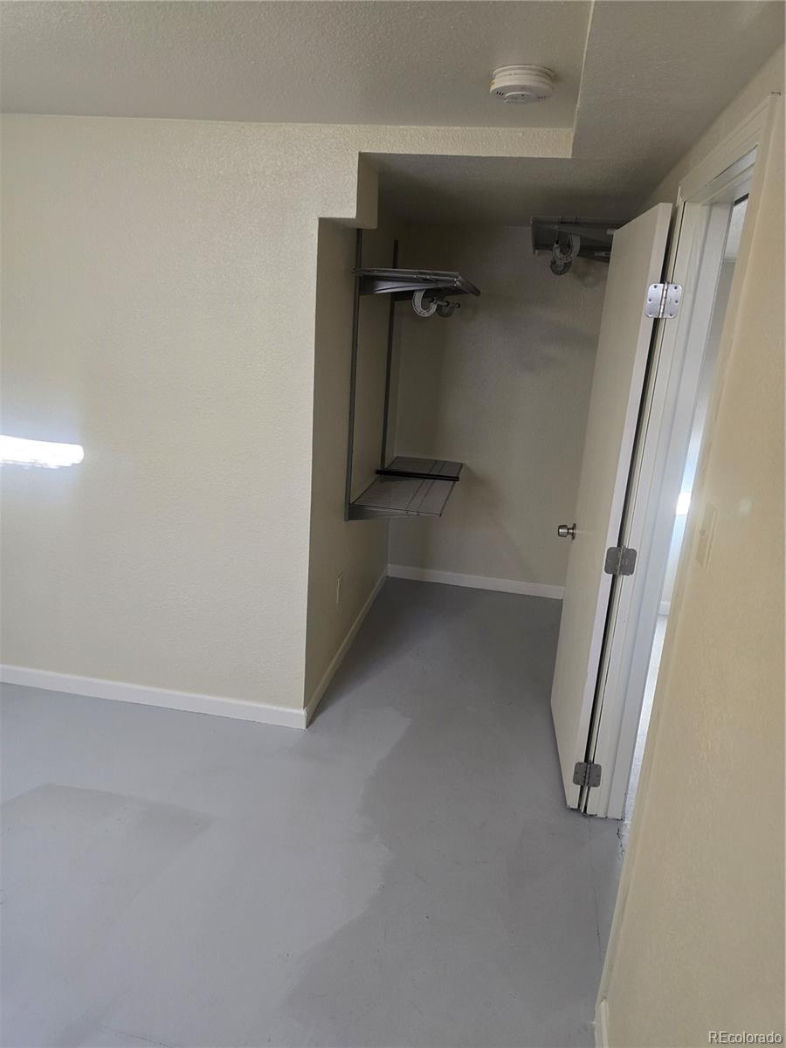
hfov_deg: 58.9
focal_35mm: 23
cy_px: 524
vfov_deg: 73.9
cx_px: 393
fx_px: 696
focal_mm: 6.3
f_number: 1.7
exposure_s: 1/120
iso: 400
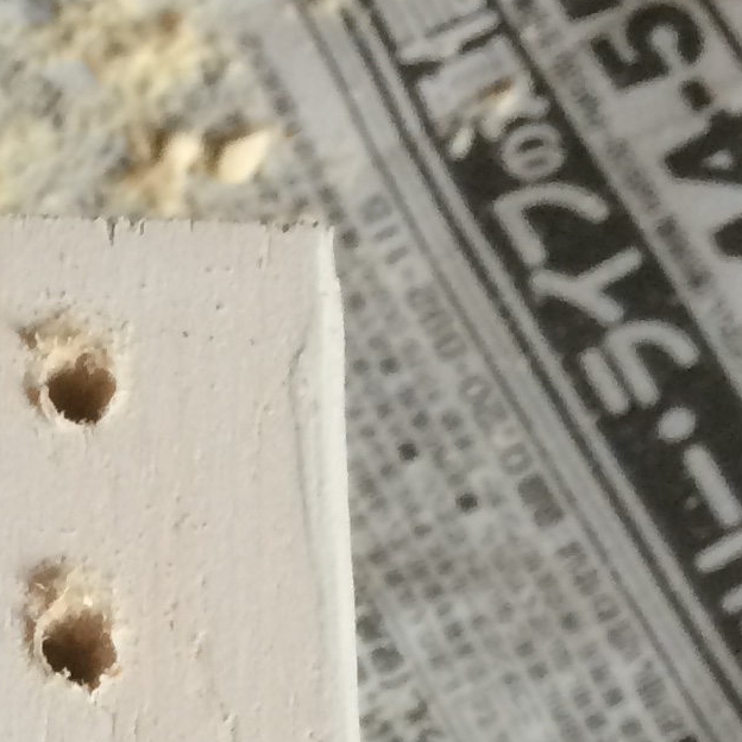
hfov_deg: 12.6
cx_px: -212
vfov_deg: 11.8
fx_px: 3250
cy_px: 1421
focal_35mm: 134
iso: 100
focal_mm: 4.15
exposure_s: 1/30
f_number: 2.2
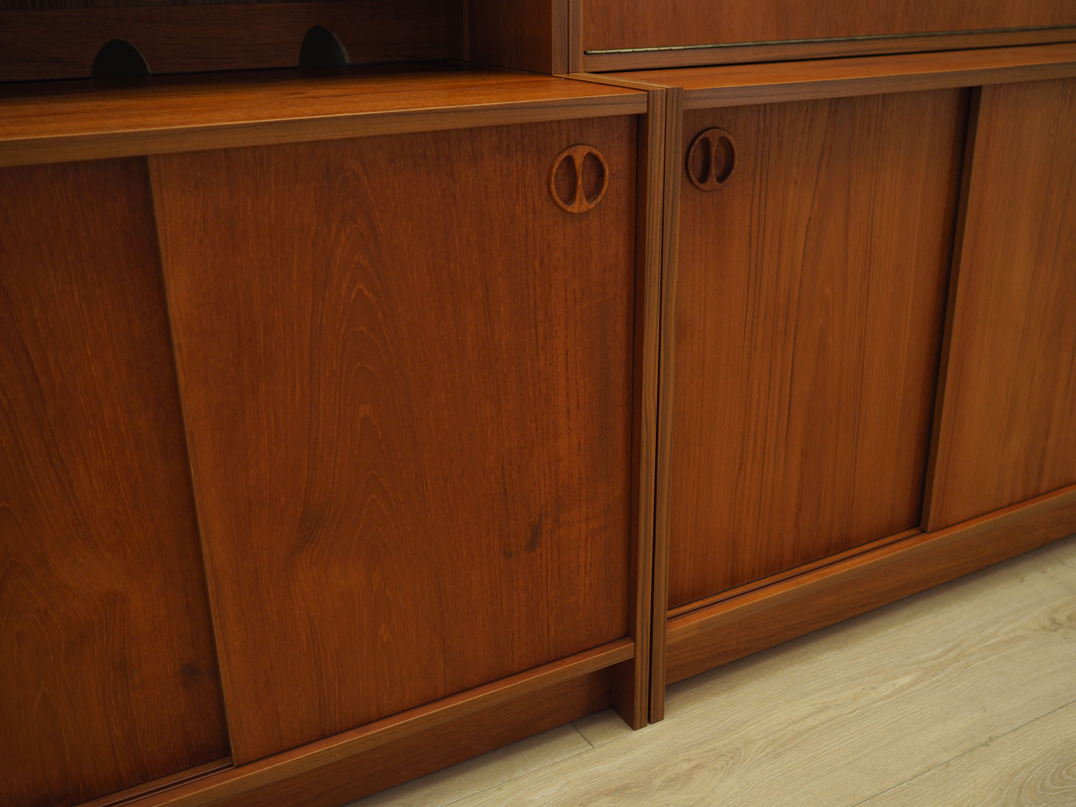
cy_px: 404
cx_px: 538
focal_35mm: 34
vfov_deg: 41.8
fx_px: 1057
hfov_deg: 54.0
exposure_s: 1/80
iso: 400
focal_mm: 17
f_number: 2.2
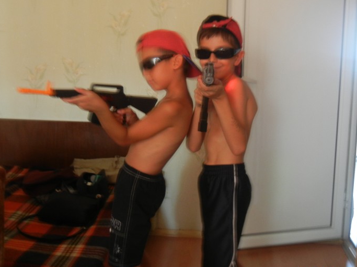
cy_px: 116
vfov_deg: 32.1
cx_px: 198
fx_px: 464
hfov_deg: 42.0
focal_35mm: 45
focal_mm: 5.4
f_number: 3.5
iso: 200
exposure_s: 1/1.8
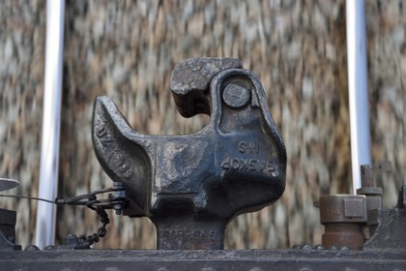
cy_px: 136
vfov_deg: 24.6
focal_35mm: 55
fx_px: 620
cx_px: 203
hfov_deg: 36.2
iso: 200
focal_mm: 55
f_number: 4.5
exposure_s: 1/200
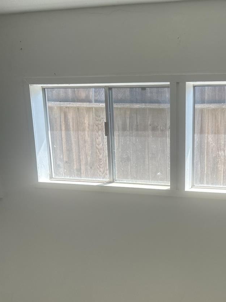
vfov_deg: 38.6
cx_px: 204
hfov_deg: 29.6
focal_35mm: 47
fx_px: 409
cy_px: 250
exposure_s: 1/284
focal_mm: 5.7
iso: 40
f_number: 1.5
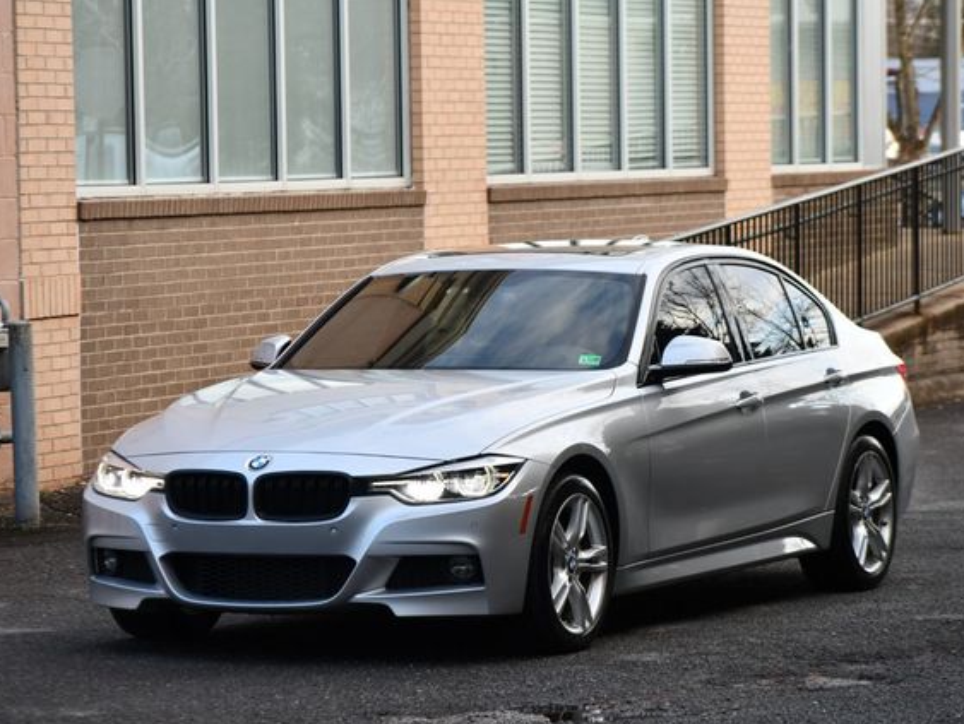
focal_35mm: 155
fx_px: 4319
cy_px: 363
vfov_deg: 9.6
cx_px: 481
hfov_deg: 12.7
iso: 400
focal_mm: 95
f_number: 5
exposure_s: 1/250
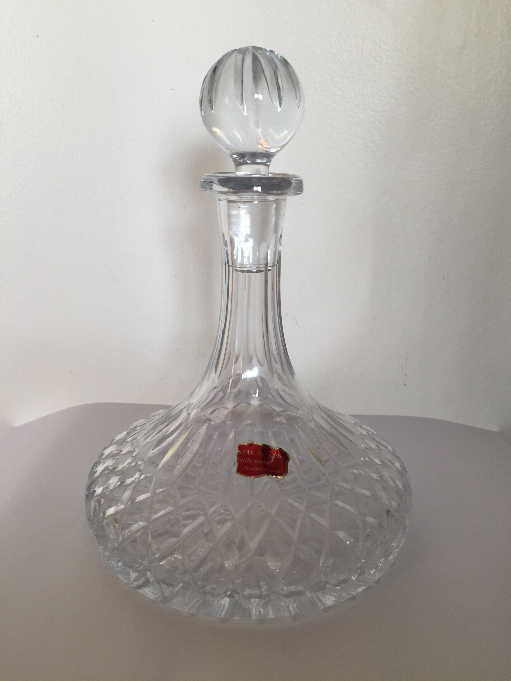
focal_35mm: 29
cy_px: 340
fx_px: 571
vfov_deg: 61.7
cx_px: 256
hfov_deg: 48.2
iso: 40
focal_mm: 4.15
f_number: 2.2
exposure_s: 1/60
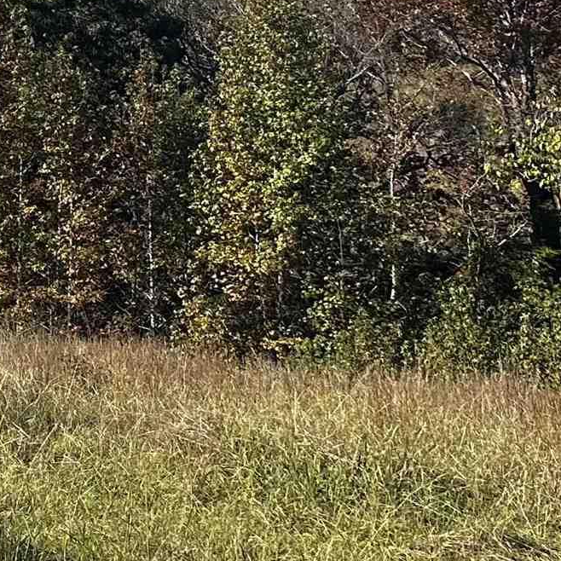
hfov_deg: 13.5
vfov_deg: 17.1
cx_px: -733
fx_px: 1815
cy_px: -26
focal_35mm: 99
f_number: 1.78
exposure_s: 1/3597
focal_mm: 6.86
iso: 80
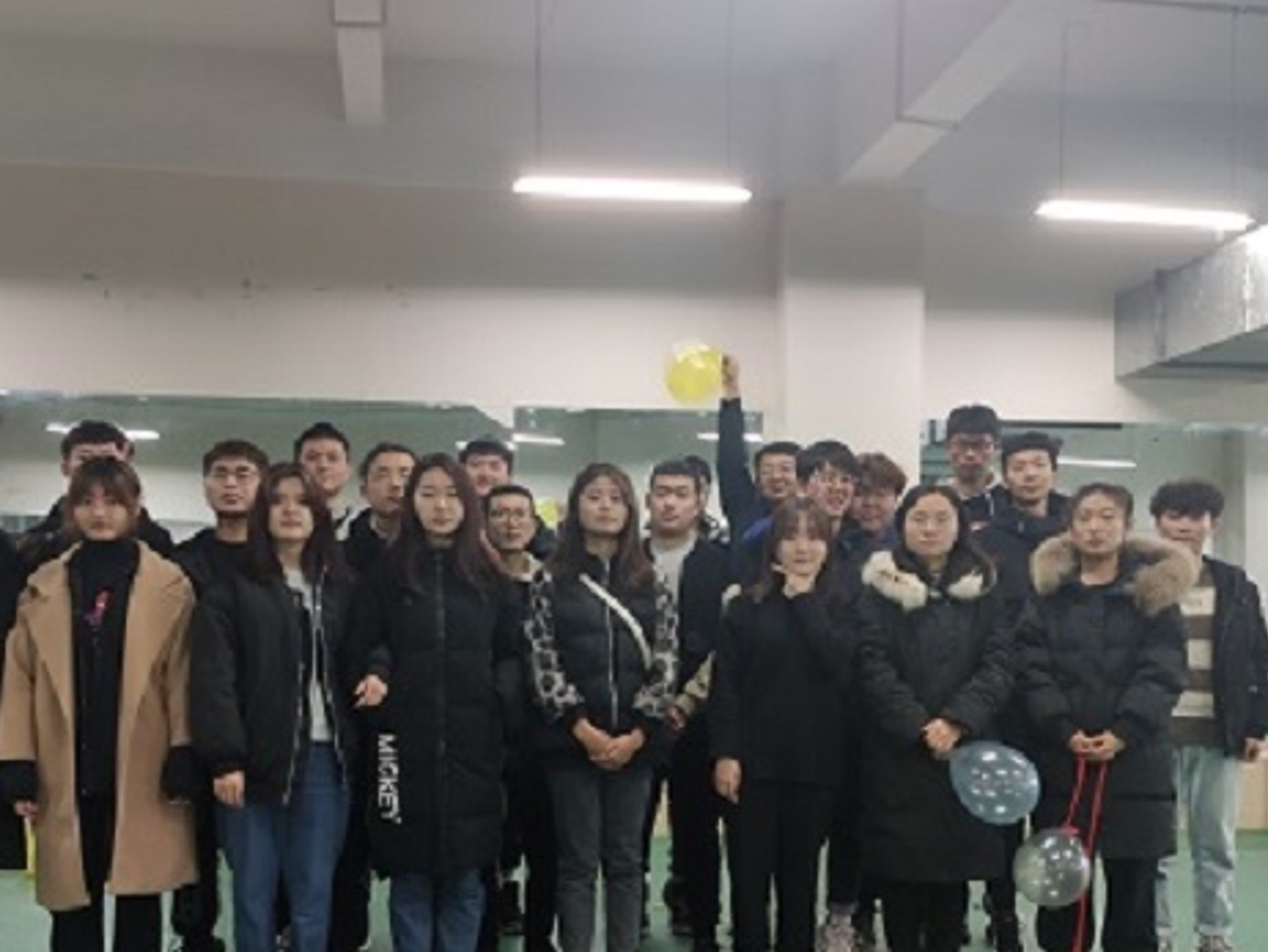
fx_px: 1319
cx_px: 587
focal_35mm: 36
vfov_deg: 39.1
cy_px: 650
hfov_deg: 51.3
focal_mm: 4.77
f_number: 1.75
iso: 374
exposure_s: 1/33
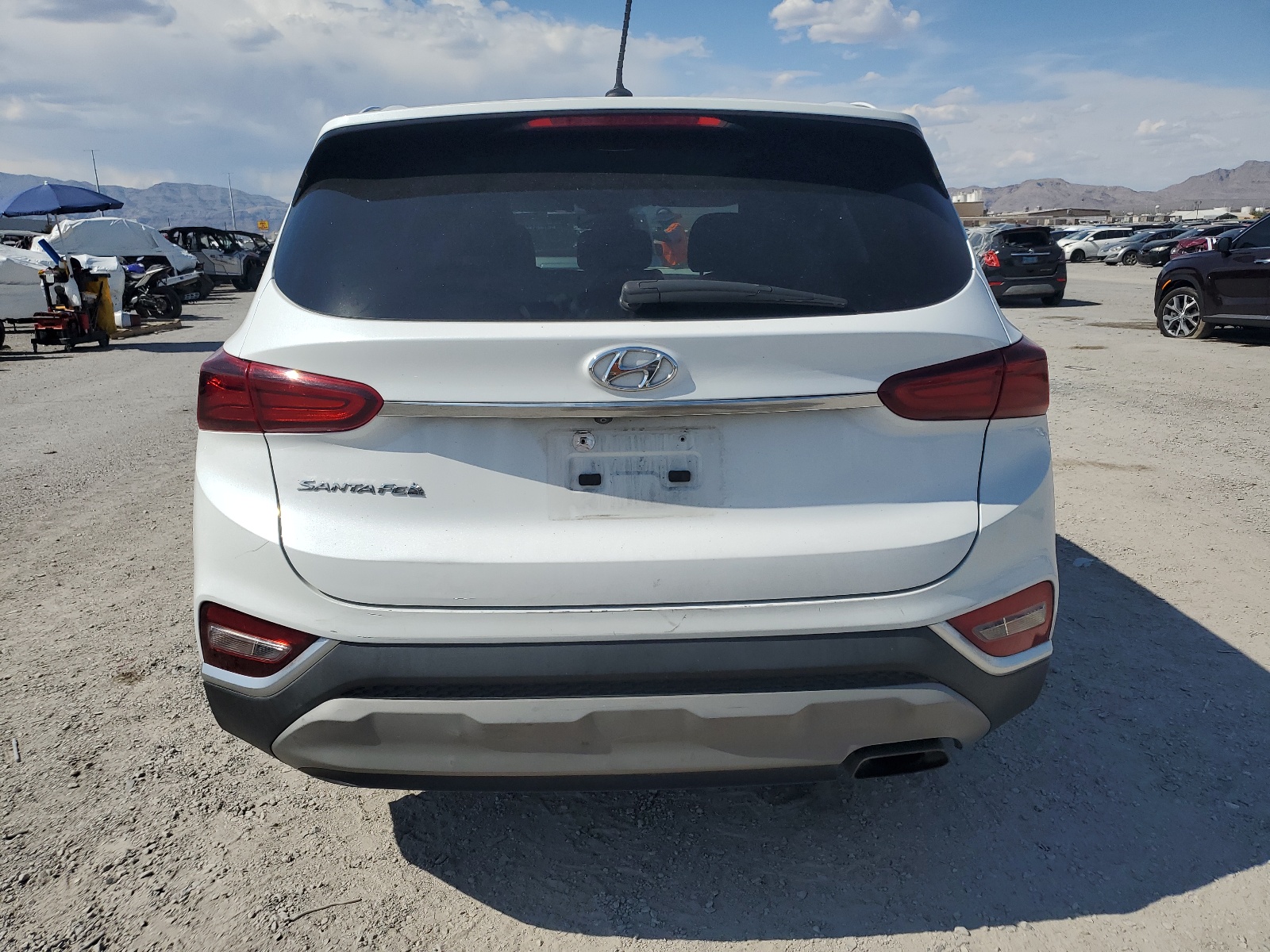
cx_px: 635
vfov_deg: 53.1
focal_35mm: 26
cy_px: 476
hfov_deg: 67.3
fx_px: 954
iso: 50
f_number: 1.5
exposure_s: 1/10000
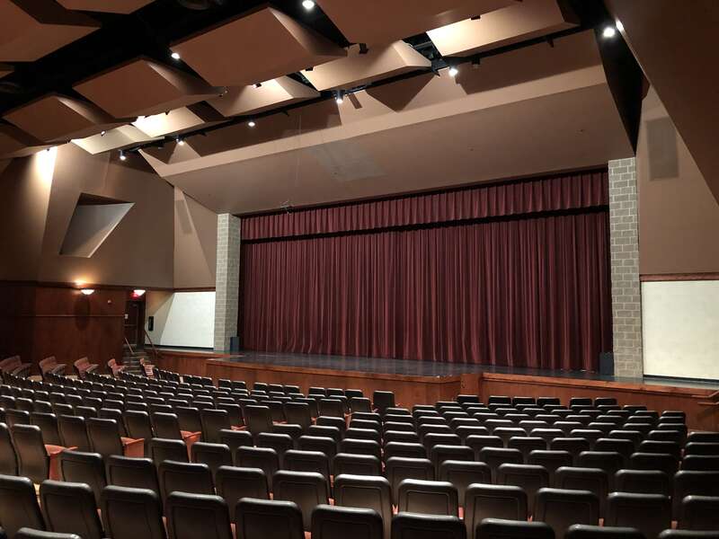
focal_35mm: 28
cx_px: 360
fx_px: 582
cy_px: 270
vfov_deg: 49.7
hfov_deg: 63.4
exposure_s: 1/4
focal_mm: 3.99
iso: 100
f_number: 1.8
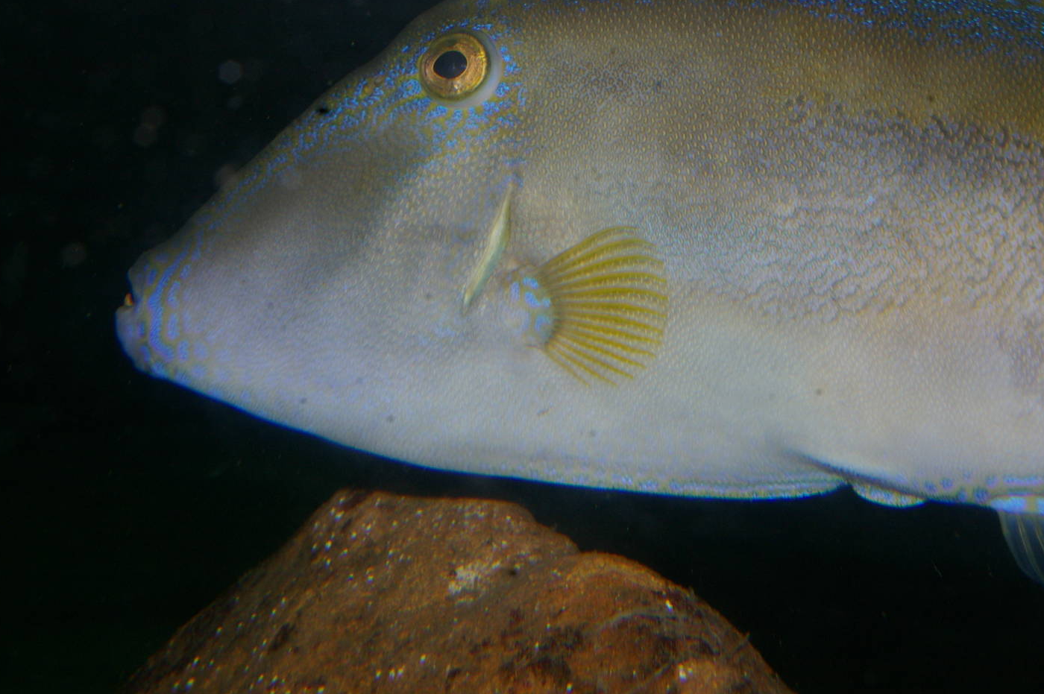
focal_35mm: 48
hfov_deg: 41.1
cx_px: 573
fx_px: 1391
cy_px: 316
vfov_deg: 28.0
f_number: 16
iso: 400
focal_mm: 28
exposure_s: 1/45
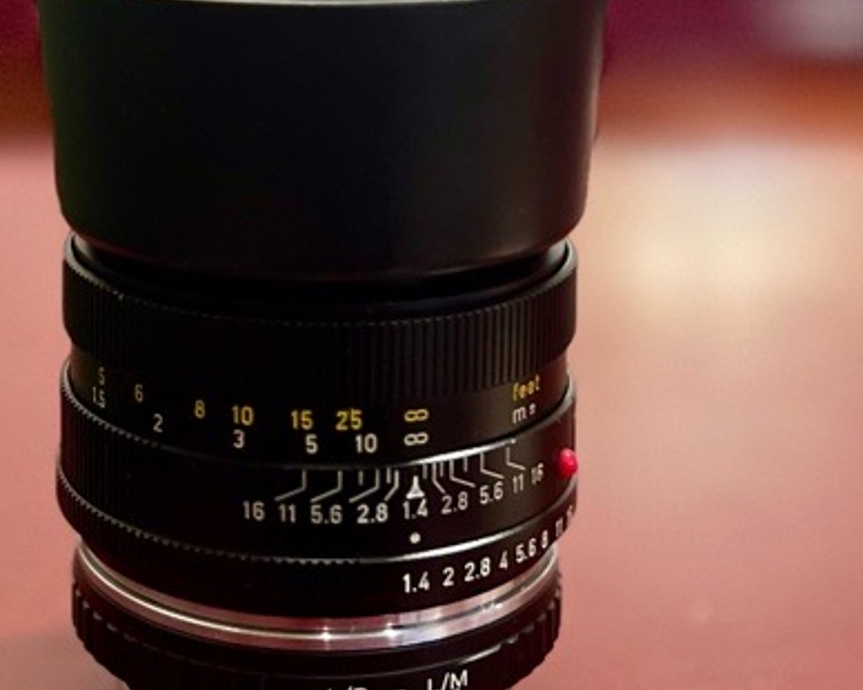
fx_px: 1710
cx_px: 329
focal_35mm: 67
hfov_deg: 28.2
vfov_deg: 22.5
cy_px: 154
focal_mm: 5.7
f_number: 1.5
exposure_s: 1/50
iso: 320
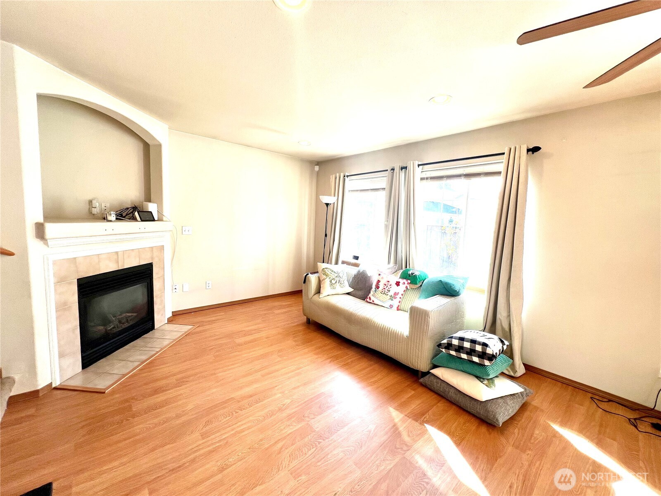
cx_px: 330
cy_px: 248
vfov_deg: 89.9
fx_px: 248
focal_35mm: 13
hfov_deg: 106.2
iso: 32
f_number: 1.8
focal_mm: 1.57
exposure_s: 1/120
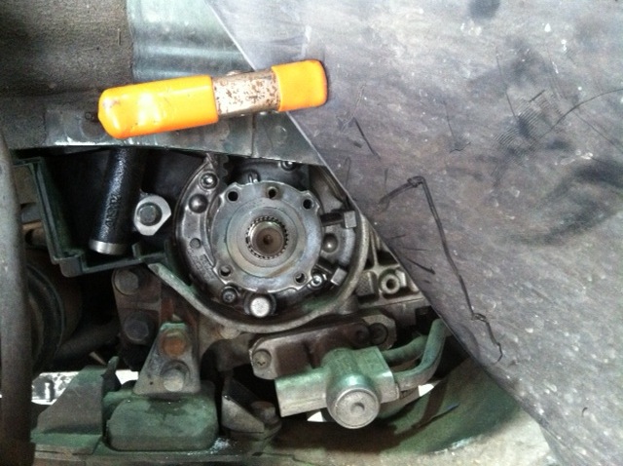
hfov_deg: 52.7
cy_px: 233
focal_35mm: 35
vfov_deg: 40.6
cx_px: 312
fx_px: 629
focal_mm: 3.85
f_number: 2.8
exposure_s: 1/15
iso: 640
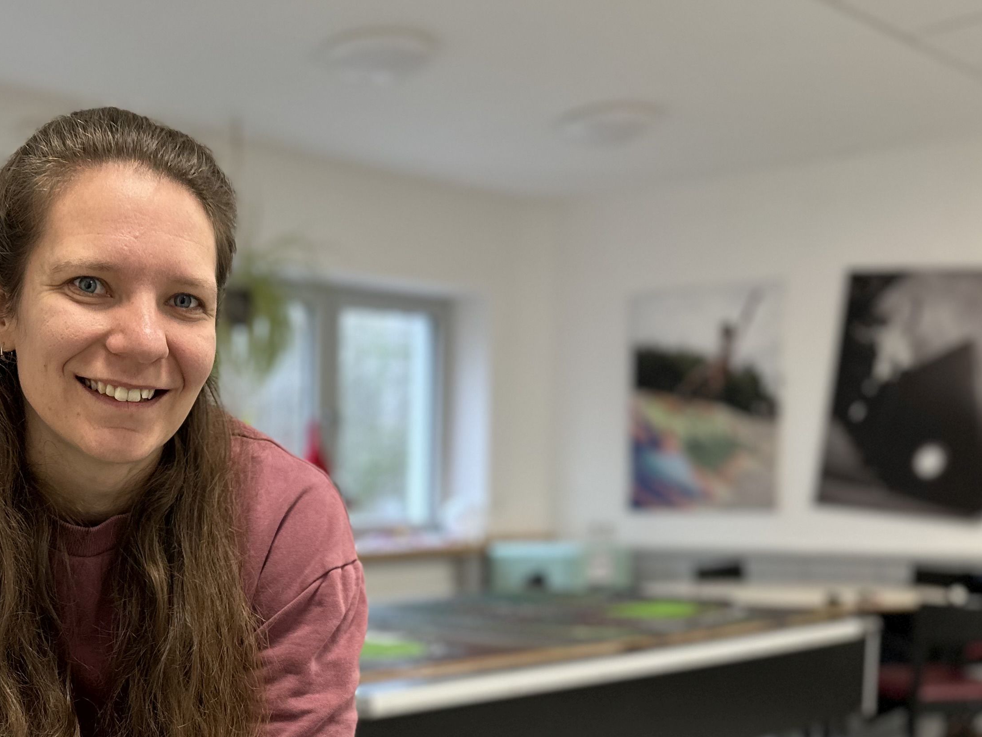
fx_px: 1248
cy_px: 604
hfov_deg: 41.0
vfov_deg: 31.9
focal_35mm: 44
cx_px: 184
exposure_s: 1/80
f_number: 1.78
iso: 250
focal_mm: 6.86
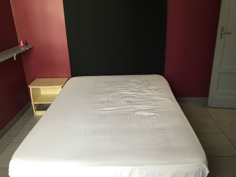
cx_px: 118
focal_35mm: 31
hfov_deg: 58.4
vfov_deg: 45.4
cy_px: 88
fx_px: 211
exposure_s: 1/33
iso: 125
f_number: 2.4
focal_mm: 3.3
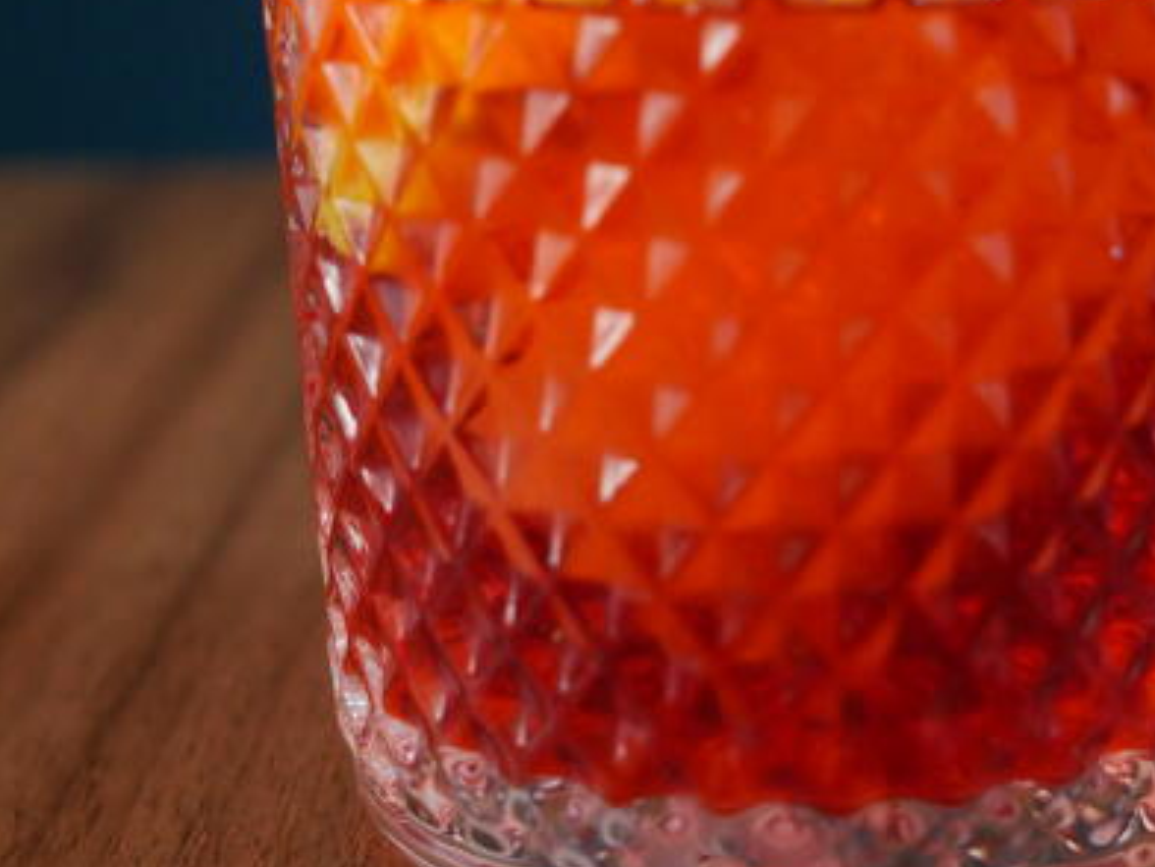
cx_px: 782
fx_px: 3136
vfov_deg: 15.5
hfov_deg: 20.8
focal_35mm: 94
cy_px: 53
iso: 1250
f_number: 3.2
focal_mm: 23
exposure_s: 1/640
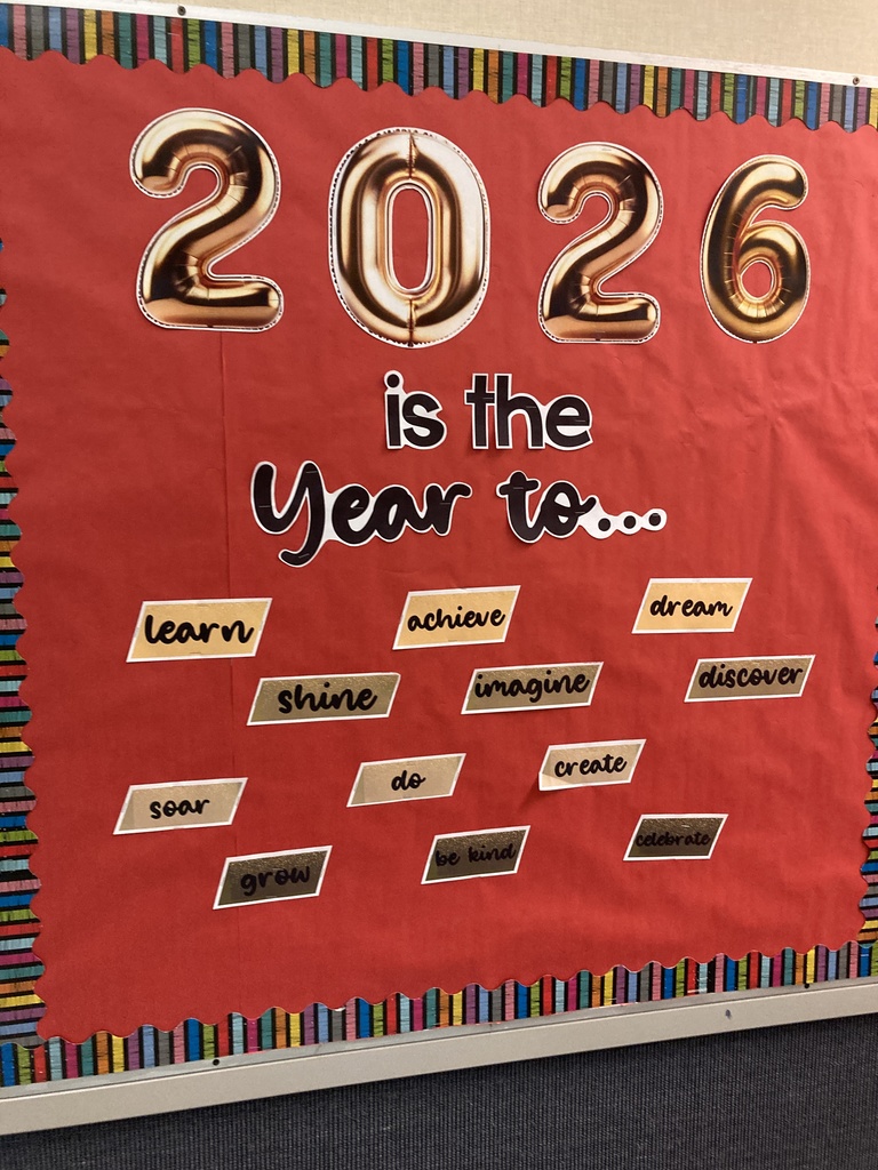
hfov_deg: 49.7
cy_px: 585
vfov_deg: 63.4
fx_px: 947
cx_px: 439
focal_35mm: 28
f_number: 1.8
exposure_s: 1/60
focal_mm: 3.99
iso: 320
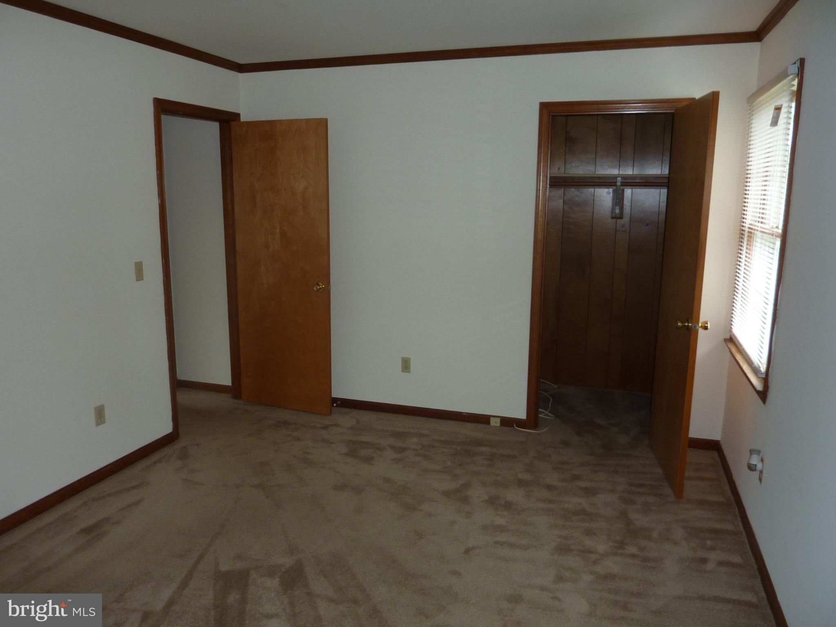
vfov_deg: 54.9
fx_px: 604
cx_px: 418
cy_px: 314
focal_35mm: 25
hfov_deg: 69.4
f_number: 3.3
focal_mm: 4.1
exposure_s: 1/30
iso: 125
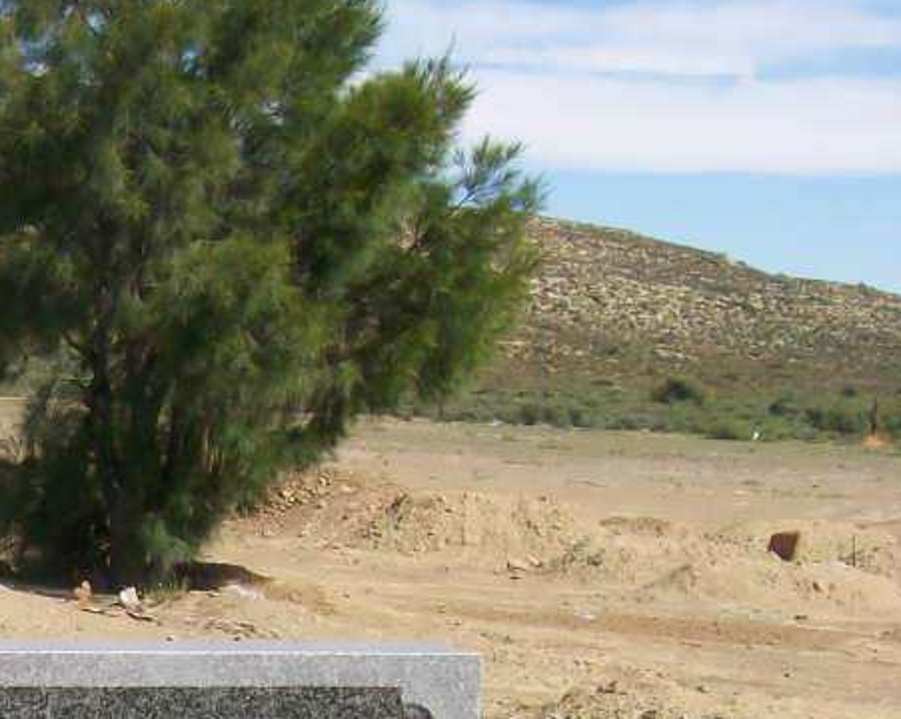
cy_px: 827
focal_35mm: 117
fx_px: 3117
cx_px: -290
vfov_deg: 12.9
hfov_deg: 15.6
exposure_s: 1/499
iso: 80
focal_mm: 7.6
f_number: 5.4
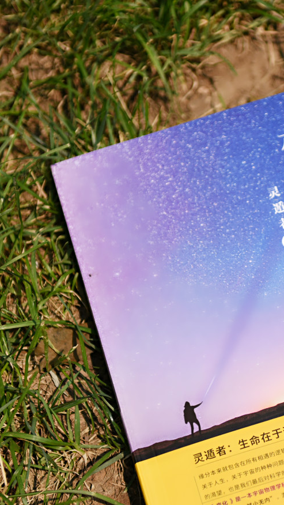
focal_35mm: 134
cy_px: 265
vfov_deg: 16.0
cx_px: 292
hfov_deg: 9.0
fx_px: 1793
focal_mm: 70
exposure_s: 1/4000
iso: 125
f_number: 2.8
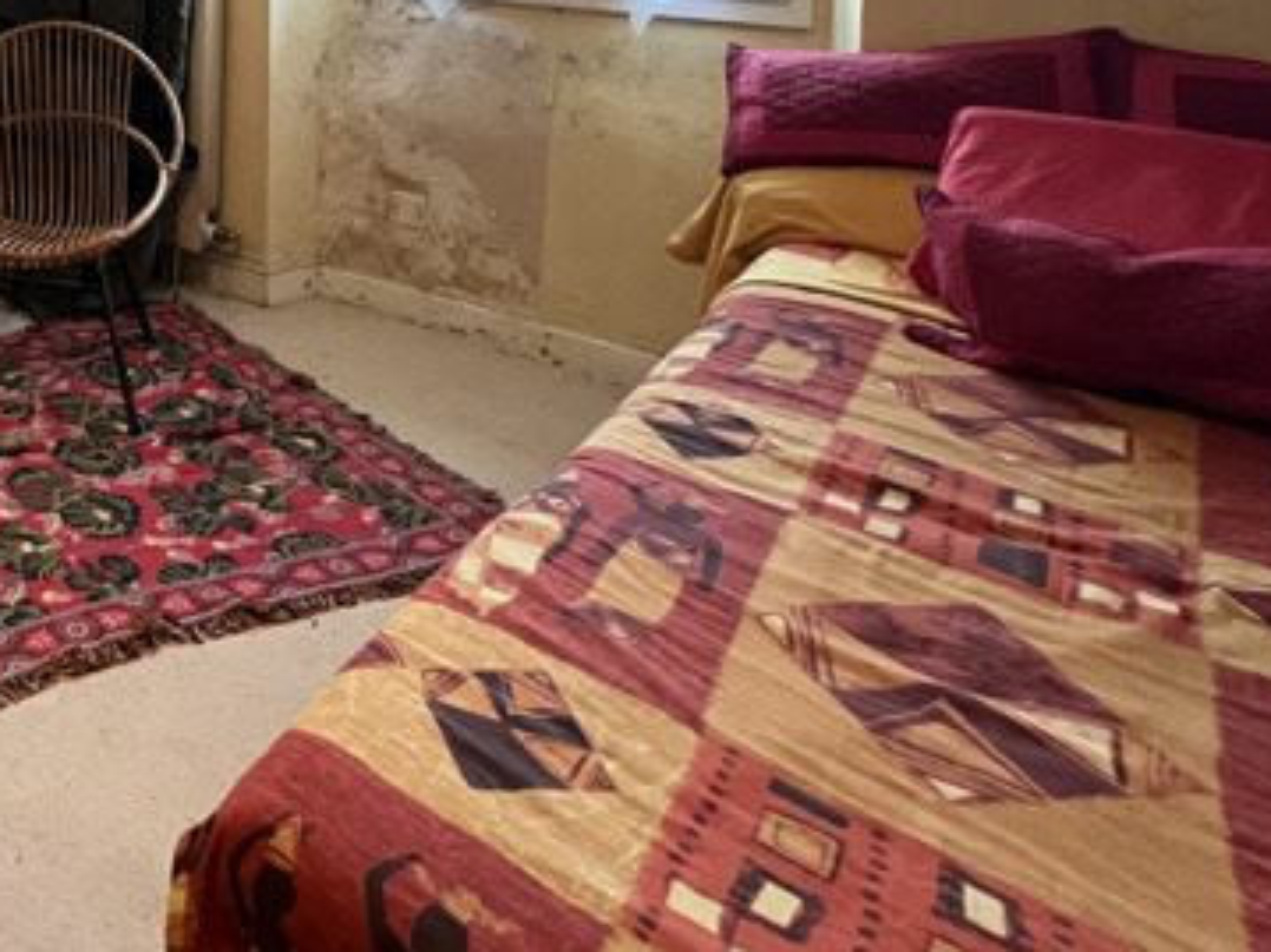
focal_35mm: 29
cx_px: -99
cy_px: -78
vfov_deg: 39.9
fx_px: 1064
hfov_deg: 46.8
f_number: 1.8
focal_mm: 1.57
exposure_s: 1/50
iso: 640
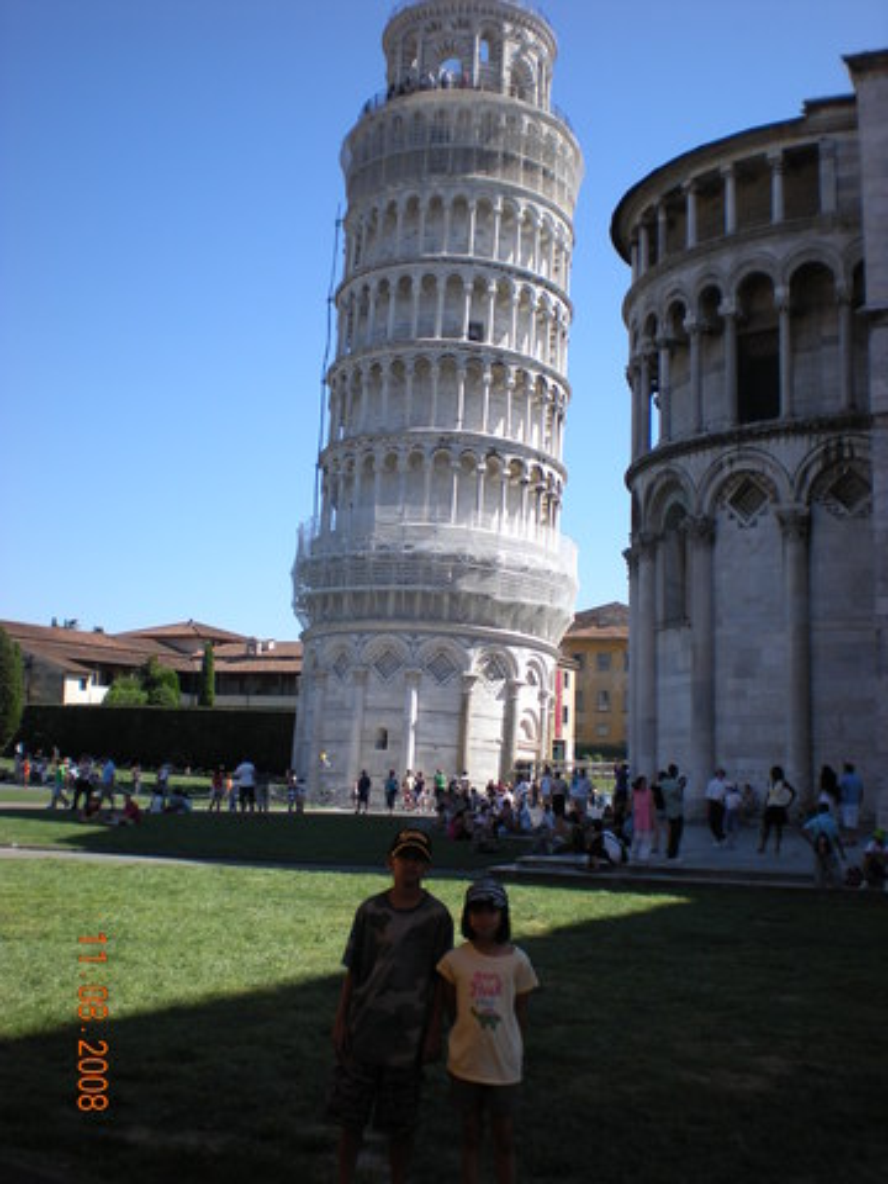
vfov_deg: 49.0
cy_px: 592
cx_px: 444
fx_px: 1300
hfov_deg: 37.7
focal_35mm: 38
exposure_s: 1/327
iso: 64
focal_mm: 6.3
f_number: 4.6
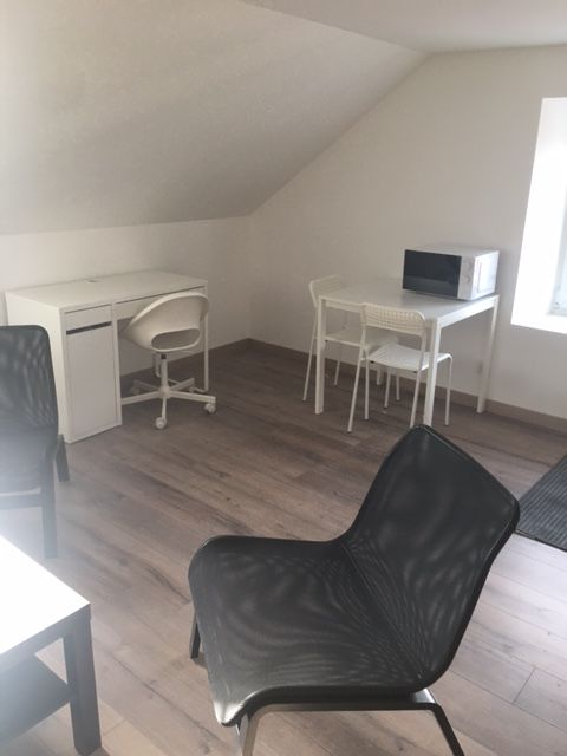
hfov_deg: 48.2
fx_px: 633
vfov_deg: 61.7
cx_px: 284
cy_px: 378
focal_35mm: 29
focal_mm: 4.15
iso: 50
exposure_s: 1/33
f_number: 2.2
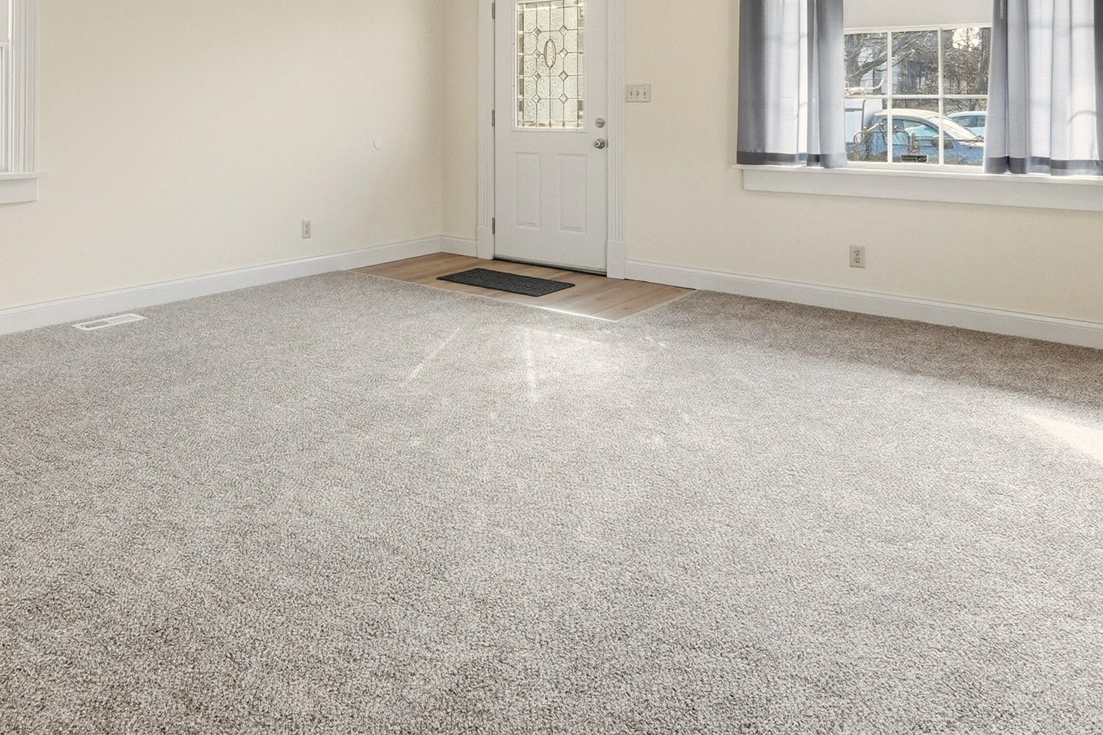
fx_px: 857
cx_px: 377
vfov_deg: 43.2
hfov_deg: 64.0
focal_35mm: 28
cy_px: 102
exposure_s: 1/250
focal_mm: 10
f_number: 9
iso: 400
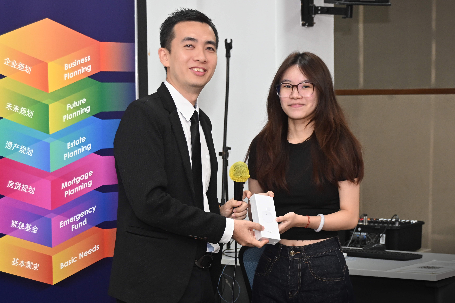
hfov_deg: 36.9
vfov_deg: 25.1
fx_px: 682
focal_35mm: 54
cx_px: 228
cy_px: 152
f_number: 4.5
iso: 640
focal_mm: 36
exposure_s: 1/125
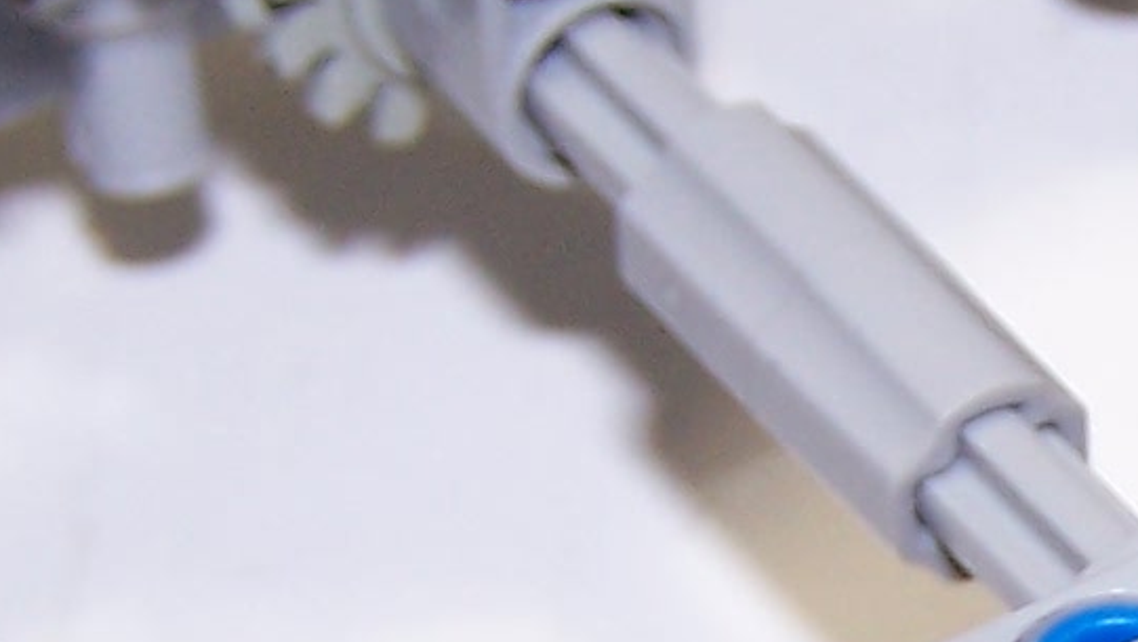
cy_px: 762
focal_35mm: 197
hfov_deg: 10.7
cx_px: 1422
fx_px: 5948
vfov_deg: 6.1
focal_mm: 6.3
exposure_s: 1/60
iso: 80
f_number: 2.8
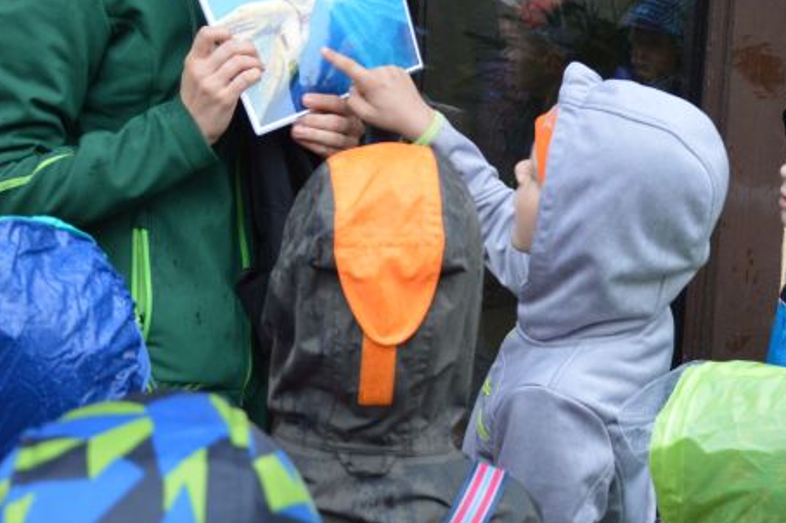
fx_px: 1818
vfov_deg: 16.2
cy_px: 61
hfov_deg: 24.2
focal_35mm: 83
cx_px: 573
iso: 400
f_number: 4
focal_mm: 21
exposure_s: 1/100
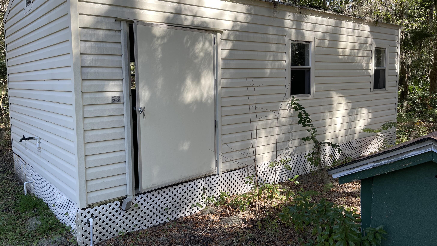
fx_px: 324
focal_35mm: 28
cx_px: 215
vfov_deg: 41.4
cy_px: 106
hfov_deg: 67.9
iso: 32
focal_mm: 5.1
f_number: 1.6
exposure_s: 1/389
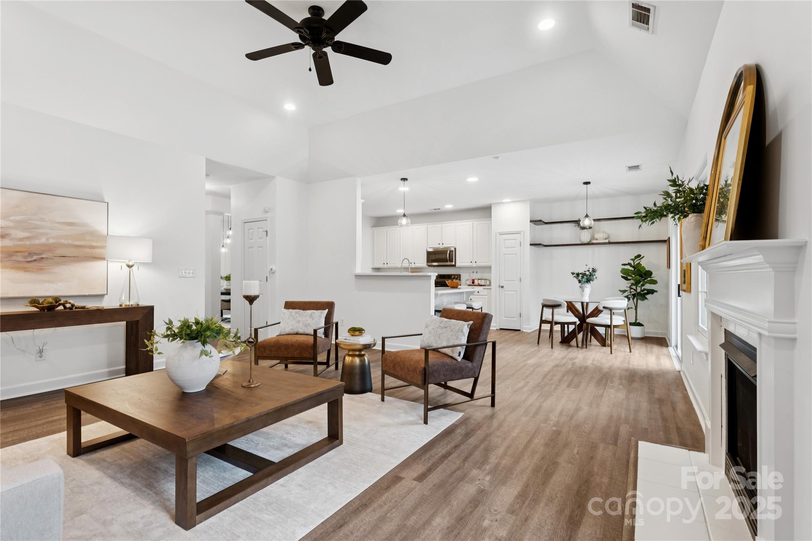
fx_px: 383
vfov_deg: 70.4
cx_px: 406
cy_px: 270
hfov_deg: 93.3
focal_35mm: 17
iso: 400
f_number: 8
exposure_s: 1/13
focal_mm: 17
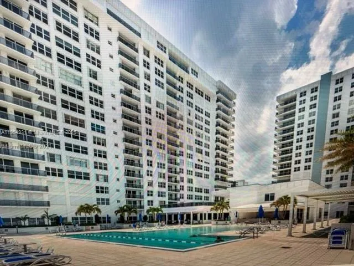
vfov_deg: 53.1
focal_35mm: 26
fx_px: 266
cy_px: 133
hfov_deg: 67.3
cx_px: 177
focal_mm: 5.7
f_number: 1.5
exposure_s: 1/122
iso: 32
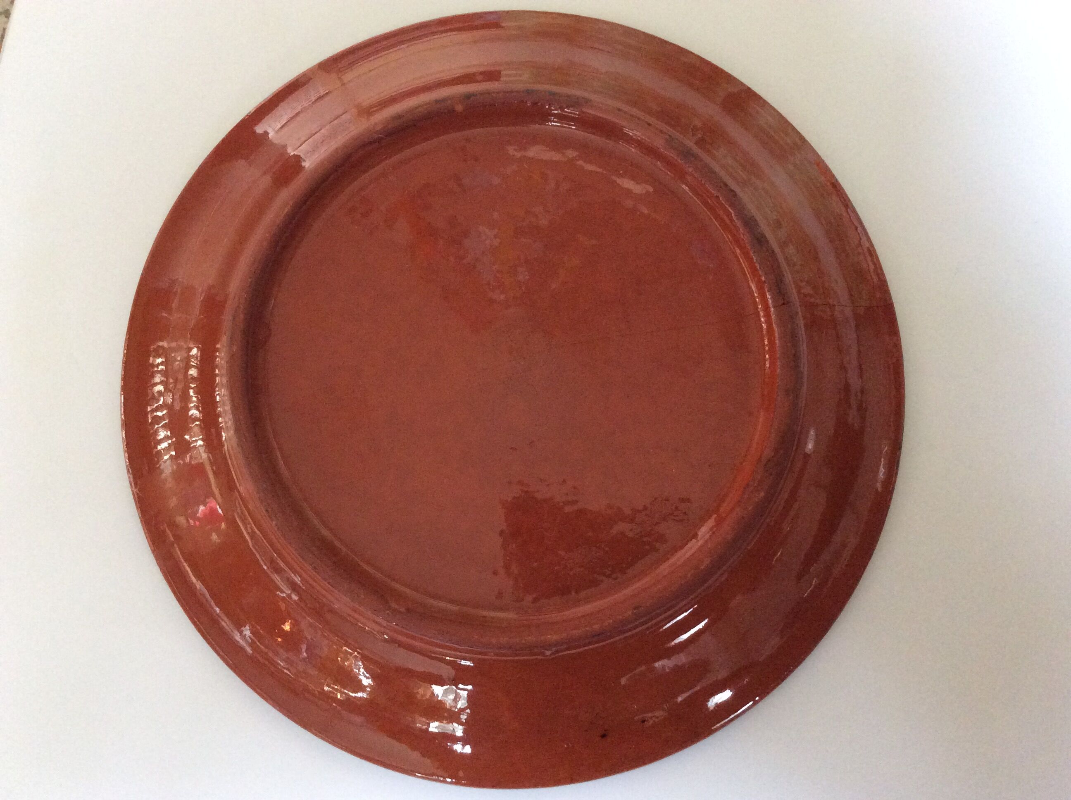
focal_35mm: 32
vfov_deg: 44.1
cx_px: 536
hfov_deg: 56.9
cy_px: 400
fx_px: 989
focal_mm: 3.3
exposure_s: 1/25
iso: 320
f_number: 2.4
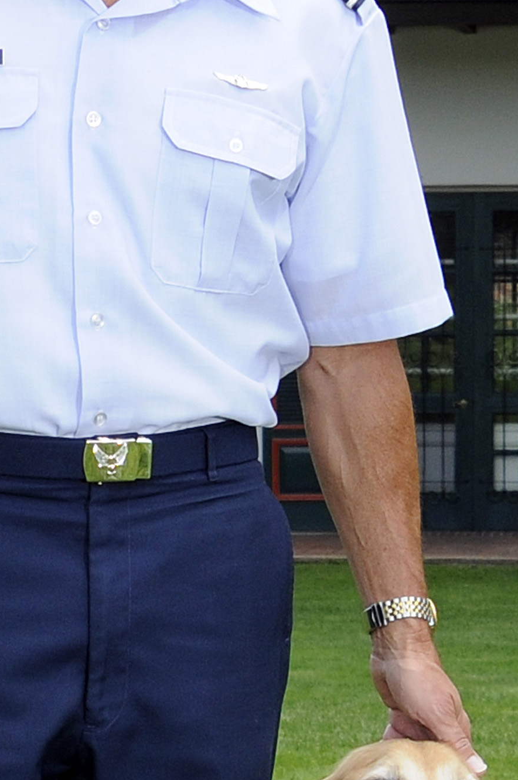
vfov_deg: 17.6
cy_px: 557
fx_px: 2510
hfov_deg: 11.7
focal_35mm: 116
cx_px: 62
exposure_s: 1/200
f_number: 5
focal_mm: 24
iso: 200
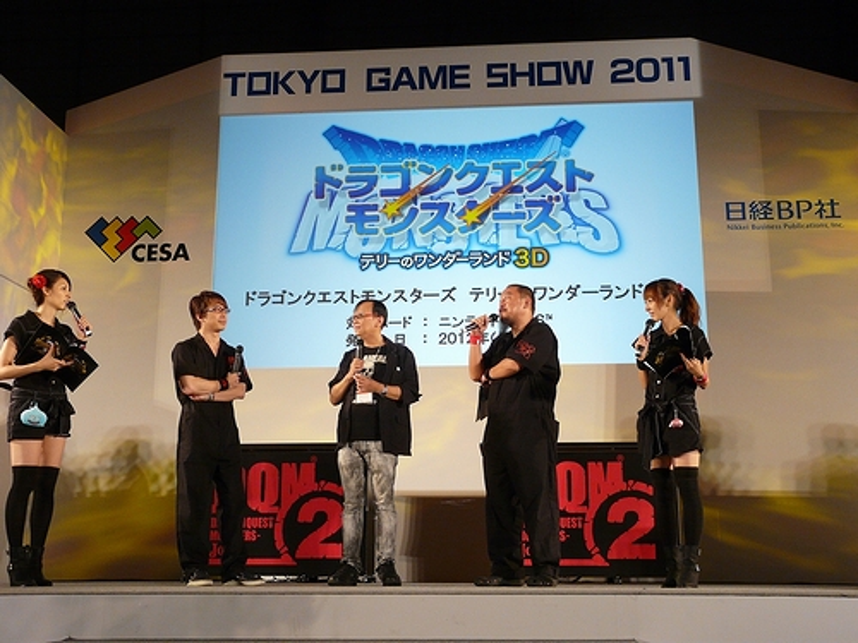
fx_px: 1041
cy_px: 322
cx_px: 429
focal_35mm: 42
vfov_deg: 34.3
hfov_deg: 44.8
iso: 200
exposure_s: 1/60
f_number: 3.2
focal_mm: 6.8
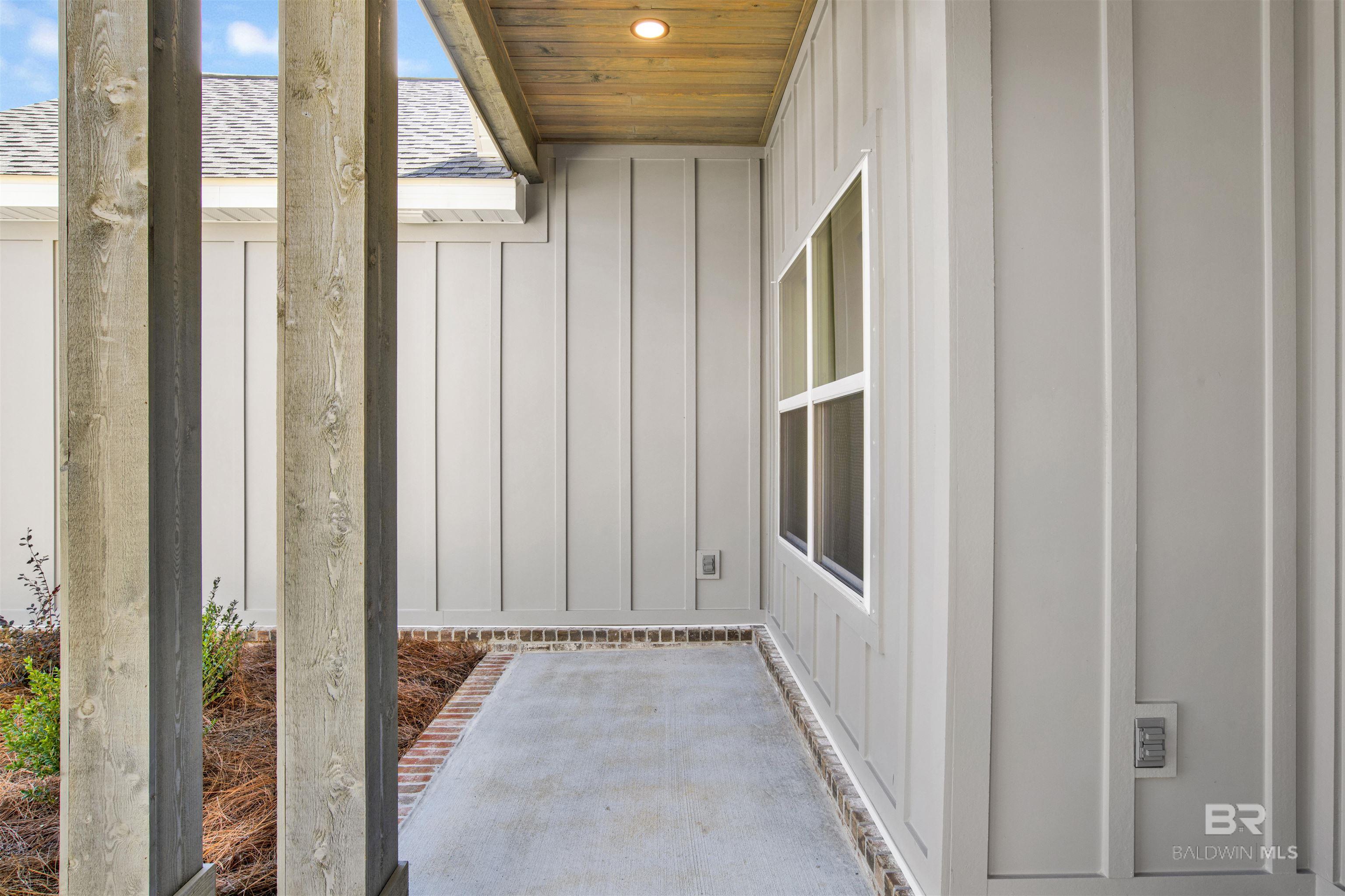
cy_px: 448
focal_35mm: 19
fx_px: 710
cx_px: 672
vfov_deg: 64.6
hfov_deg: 86.9
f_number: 11
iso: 200
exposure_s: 1/60
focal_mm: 19
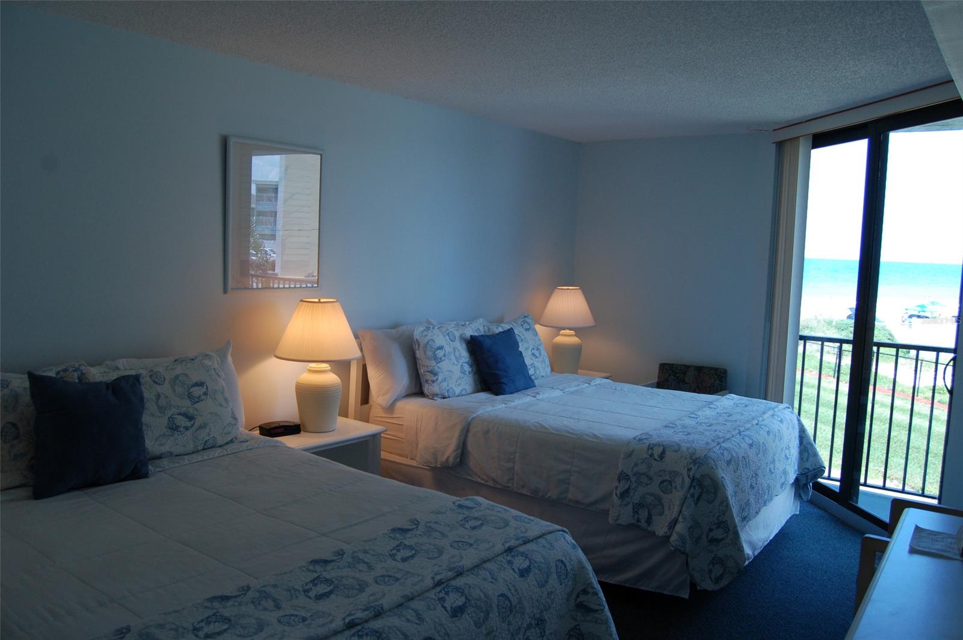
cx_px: 482
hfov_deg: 67.4
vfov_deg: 47.8
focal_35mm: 27
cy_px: 320
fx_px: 721
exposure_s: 1/125
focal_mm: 18
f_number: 5.6
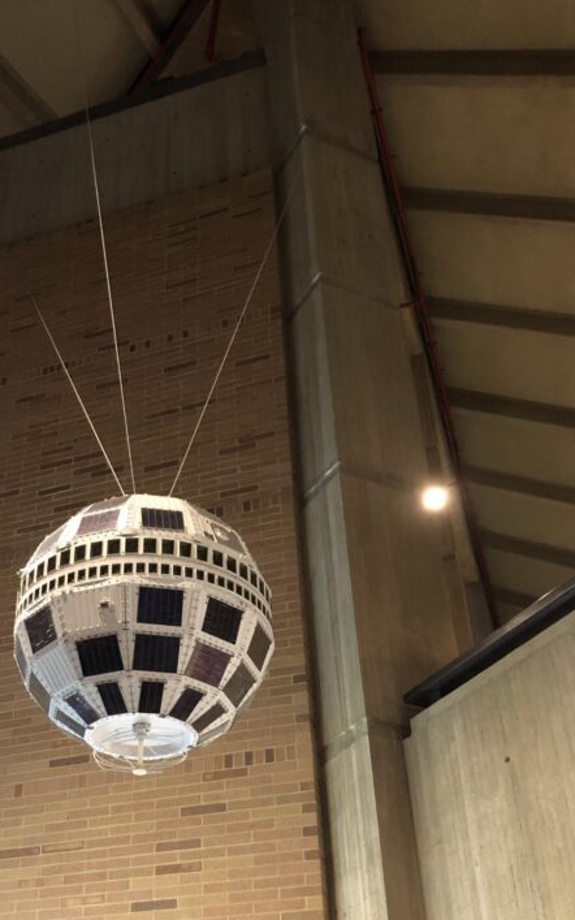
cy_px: 532
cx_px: 138
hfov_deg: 29.4
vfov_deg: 46.1
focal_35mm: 43
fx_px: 1078
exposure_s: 1/5
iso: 80
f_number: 1.8
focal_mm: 3.99
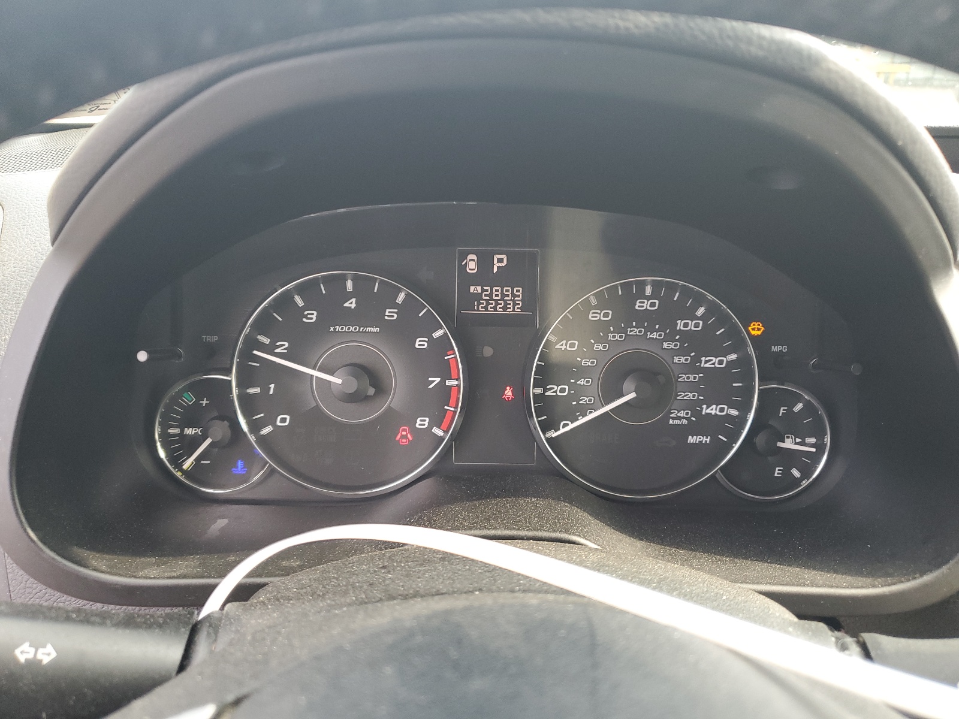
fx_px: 720
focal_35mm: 26
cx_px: 480
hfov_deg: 67.3
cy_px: 360
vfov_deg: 53.1
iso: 80
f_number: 1.5
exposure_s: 1/120
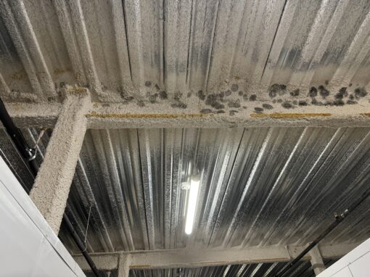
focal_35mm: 24
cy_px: 138
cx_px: 185
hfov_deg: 71.6
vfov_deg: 56.8
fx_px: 256
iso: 250
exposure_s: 1/120
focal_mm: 6.76
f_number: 1.78
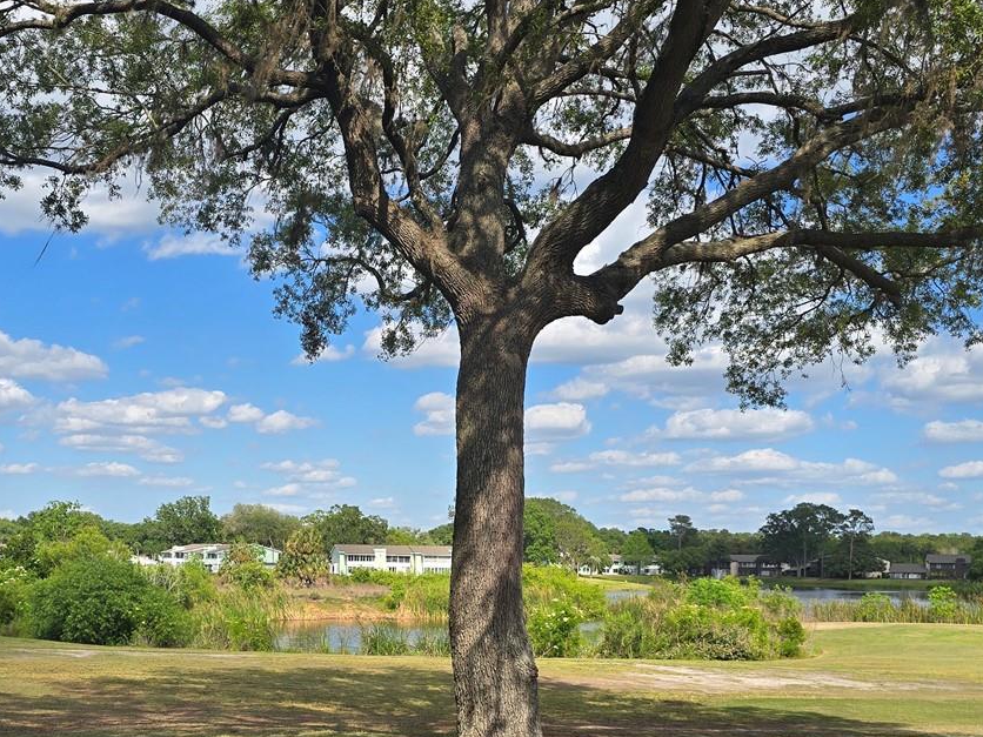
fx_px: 1249
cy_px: 627
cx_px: 373
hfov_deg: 42.6
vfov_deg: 31.7
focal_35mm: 44
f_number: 1.7
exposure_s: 1/744
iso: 12
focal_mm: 6.3
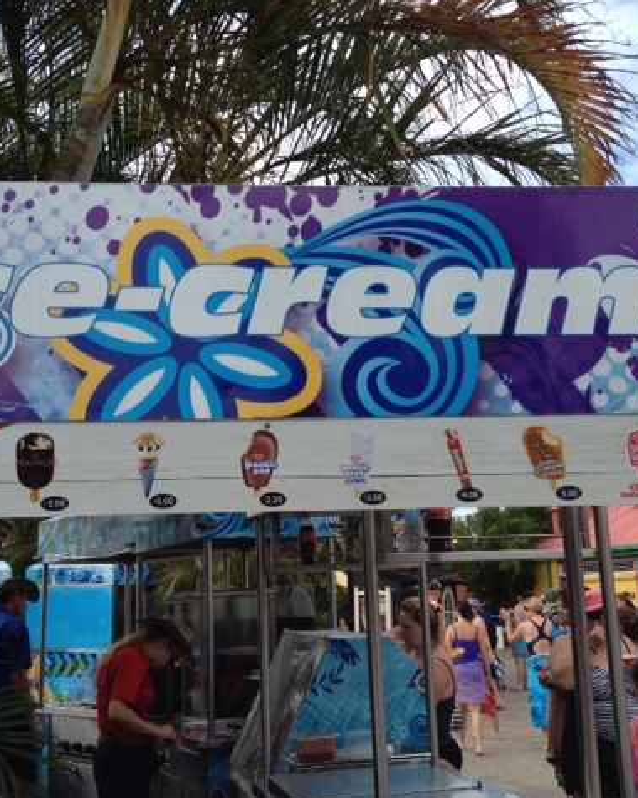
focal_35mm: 46
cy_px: 400
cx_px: 311
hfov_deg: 32.7
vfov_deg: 40.3
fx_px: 1086
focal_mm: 4.28
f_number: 2.4
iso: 50
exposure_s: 1/968
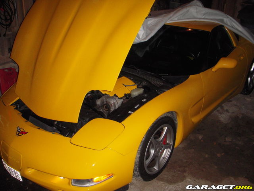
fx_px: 279
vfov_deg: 37.7
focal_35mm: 38
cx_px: 127
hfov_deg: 49.0
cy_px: 96
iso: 320
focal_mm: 6.3
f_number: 3.3
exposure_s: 1/100
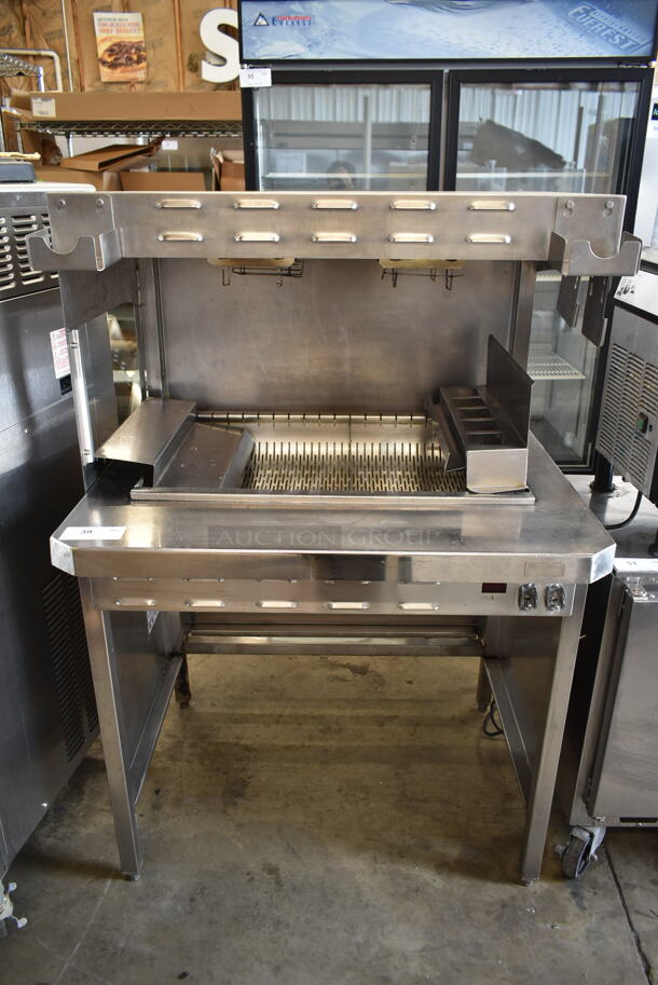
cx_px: 329
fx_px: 739
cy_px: 492
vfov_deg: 67.3
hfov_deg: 48.0
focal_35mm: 27
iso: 400
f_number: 3.5
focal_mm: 18
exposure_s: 1/30
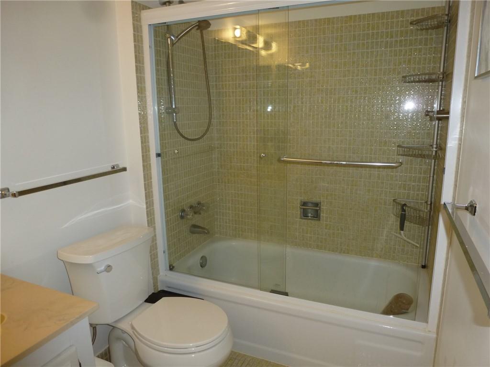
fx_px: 340
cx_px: 245
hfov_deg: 71.6
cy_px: 184
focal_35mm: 24
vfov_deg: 56.8
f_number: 3.3
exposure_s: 1/60
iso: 125
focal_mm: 4.3
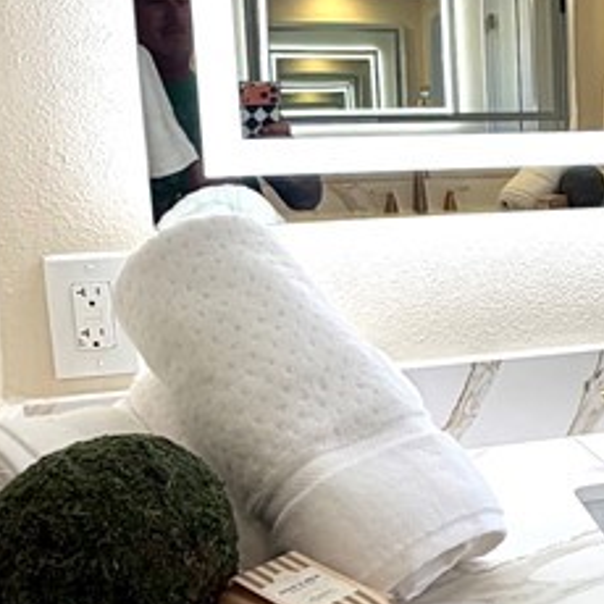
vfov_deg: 31.0
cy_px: 260
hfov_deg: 27.9
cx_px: 693
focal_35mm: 55
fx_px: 1086
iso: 80
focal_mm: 2.22
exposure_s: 1/120
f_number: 2.2
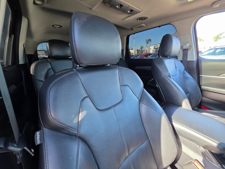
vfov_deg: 89.9
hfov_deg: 106.2
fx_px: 84
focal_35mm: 13
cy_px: 84
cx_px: 112
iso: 125
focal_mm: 2.2
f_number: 1.9
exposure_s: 1/120
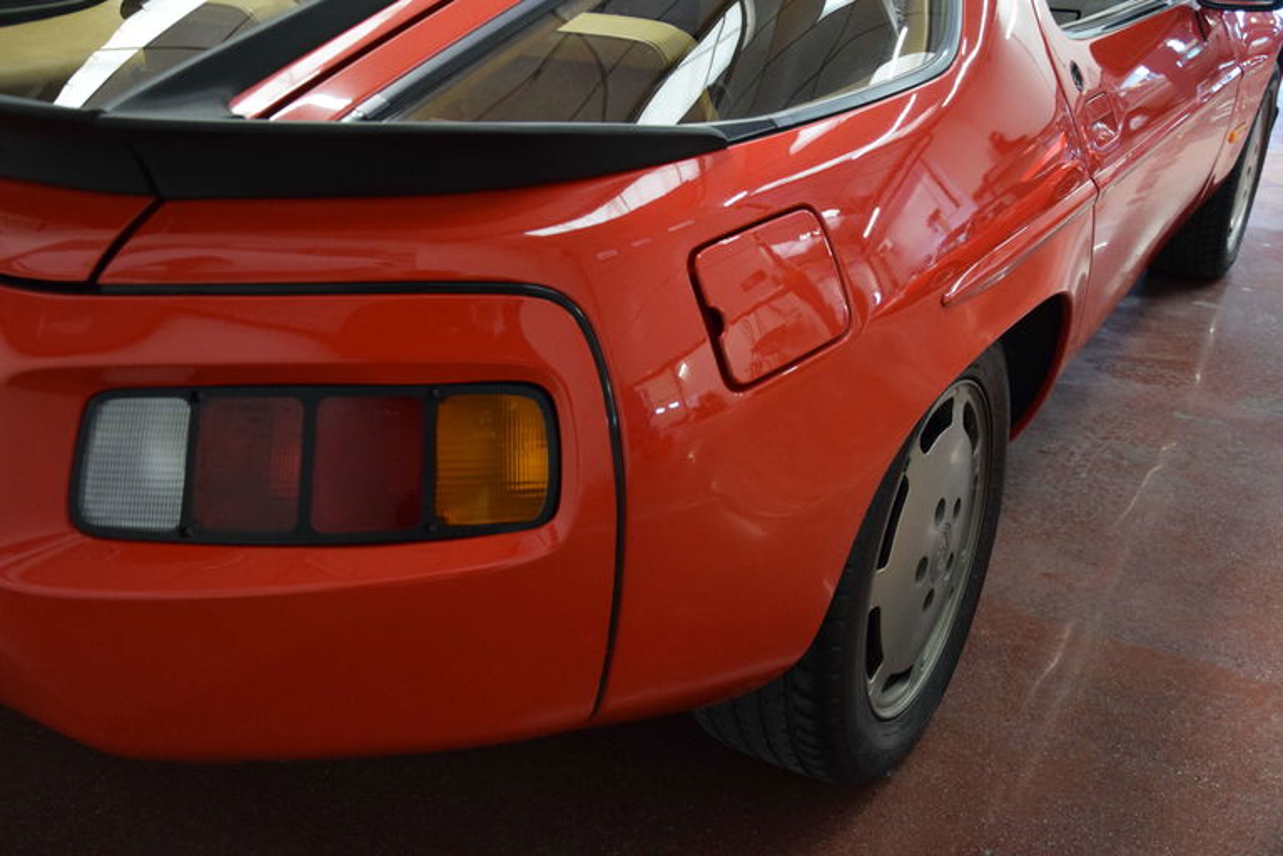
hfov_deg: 57.2
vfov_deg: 40.0
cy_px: 428
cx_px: 642
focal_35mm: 33
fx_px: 1176
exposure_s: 1/60
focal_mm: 22
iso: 2200
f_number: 3.8
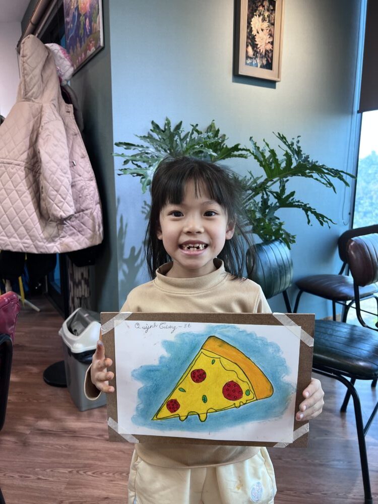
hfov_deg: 53.1
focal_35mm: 26
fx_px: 379
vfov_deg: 67.3
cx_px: 189
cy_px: 252
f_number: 1.5
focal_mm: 5.7
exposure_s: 1/100
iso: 64
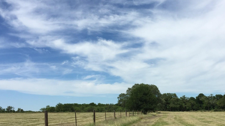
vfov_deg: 26.4
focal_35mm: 45
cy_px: 84
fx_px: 268
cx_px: 141
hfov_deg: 45.1
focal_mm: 4.15
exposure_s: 1/2083
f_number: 2.2
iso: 32
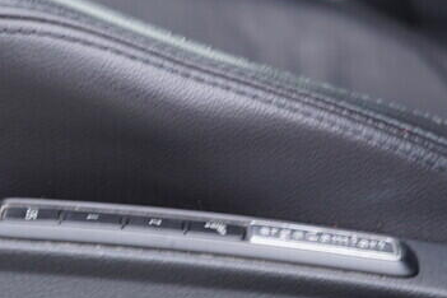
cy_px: 207
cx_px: 153
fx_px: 1304
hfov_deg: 19.4
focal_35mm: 105
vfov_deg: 13.0
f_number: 2.8
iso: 200
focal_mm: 24
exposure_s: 1/40
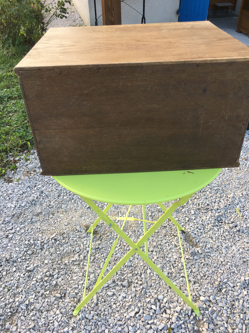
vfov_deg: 61.7
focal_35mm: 29
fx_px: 278
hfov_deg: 48.2
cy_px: 166
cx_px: 124
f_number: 2.2
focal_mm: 4.15
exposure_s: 1/100
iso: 32
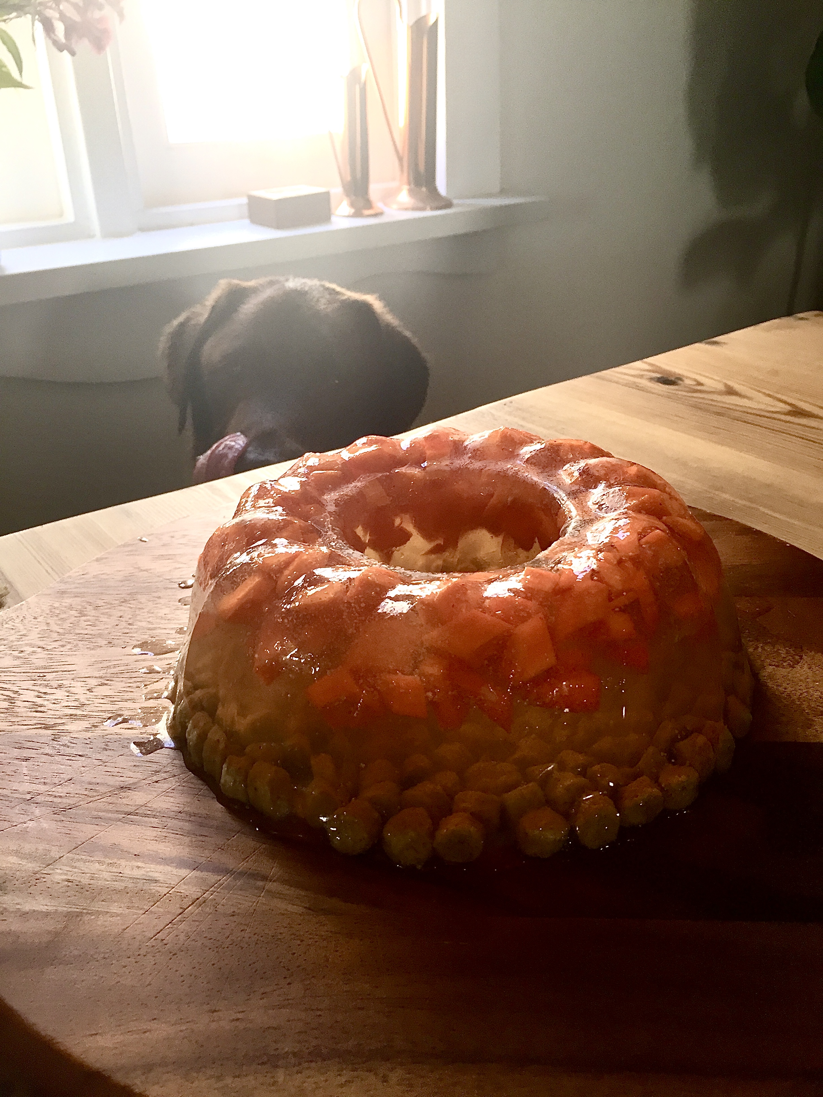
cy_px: 548
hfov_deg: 48.2
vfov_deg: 61.7
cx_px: 412
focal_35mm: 29
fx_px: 919
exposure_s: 1/33
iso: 32
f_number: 2.2
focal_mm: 4.15
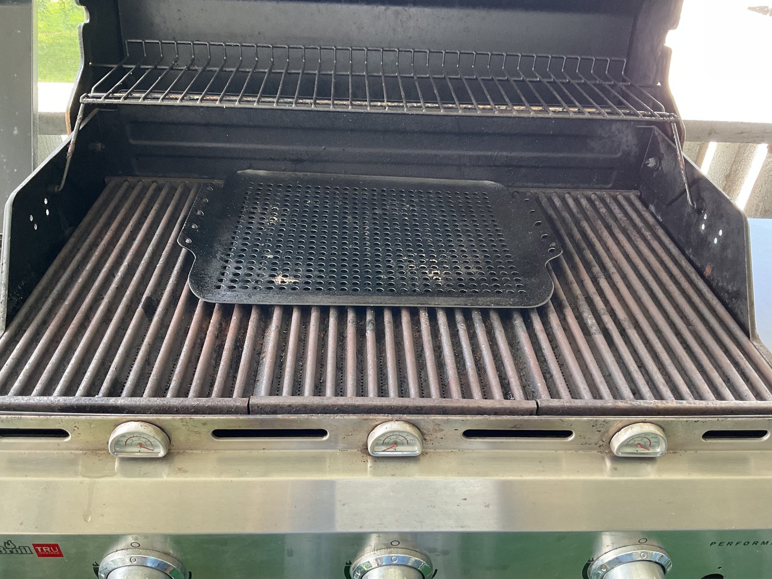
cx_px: 386
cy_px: 290
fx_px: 647
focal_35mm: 29
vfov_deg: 48.2
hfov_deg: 61.7
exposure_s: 1/60
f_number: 1.8
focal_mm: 3
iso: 100
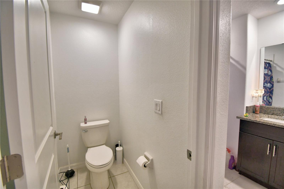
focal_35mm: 15
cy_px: 94
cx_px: 142
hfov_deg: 100.4
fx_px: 118
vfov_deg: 77.3
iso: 400
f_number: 4.5
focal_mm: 10
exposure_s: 1/40
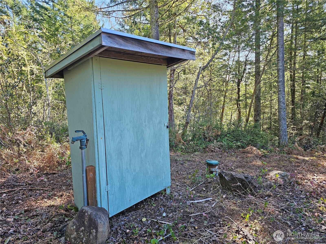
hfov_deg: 73.9
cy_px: 122
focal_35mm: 23
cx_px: 163
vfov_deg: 58.9
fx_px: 217
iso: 50
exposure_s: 1/207
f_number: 1.7
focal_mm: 6.3
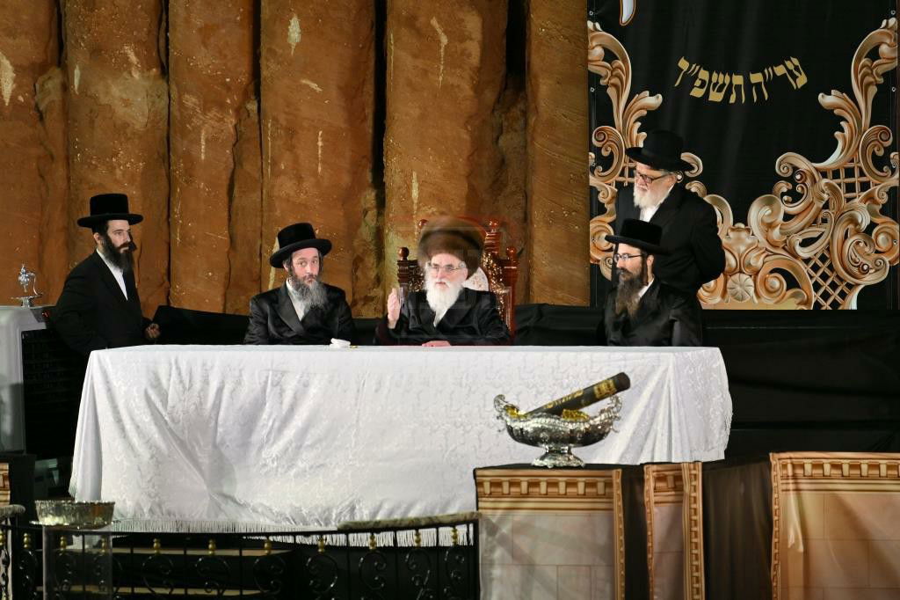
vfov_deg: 4.6
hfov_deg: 6.9
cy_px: 300
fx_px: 7497
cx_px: 450
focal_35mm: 300
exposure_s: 1/200
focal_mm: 200
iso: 200
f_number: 2.8
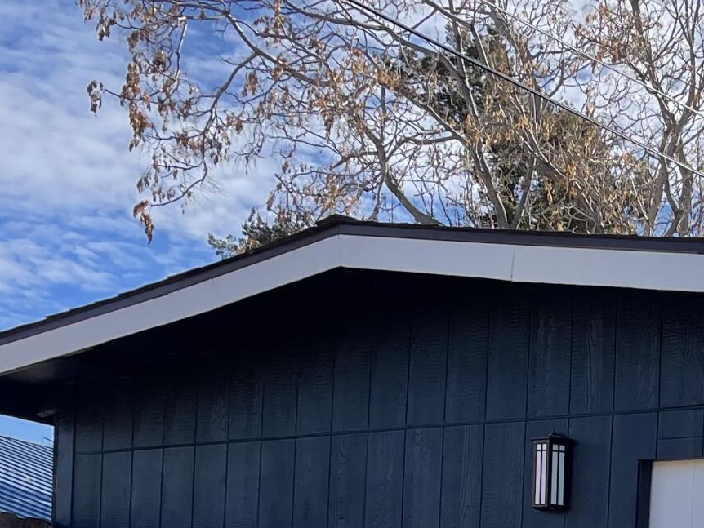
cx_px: 835
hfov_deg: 21.0
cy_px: 761
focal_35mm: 87
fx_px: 1770
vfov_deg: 15.8
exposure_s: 1/2717
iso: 32
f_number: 1.6
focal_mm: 5.1
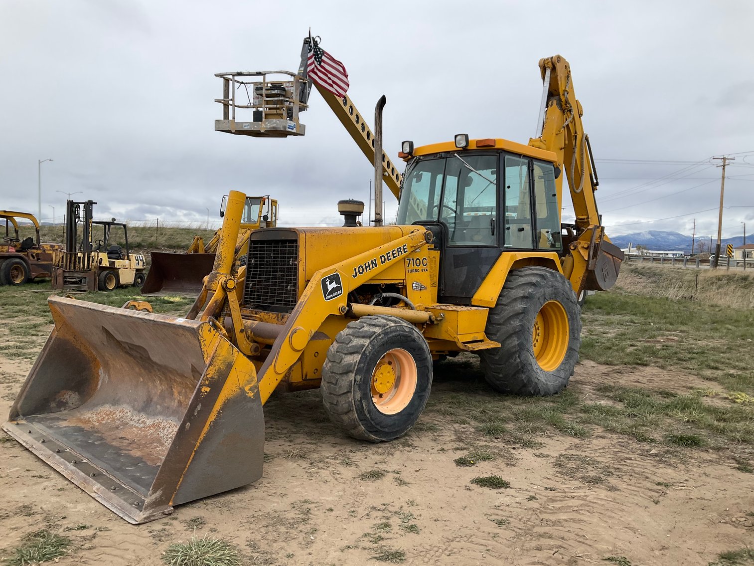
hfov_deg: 61.7
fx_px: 632
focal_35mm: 29
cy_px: 283
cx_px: 377
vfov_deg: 48.2
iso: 25
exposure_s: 1/2058
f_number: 1.8
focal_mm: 3
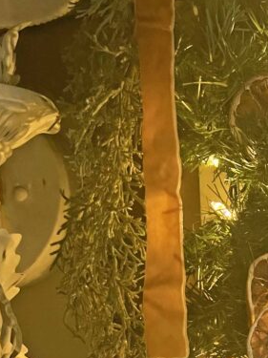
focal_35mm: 71
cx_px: 353
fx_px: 733
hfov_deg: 19.1
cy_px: 341
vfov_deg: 26.2
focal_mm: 5.7
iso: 500
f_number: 1.5
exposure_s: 1/60
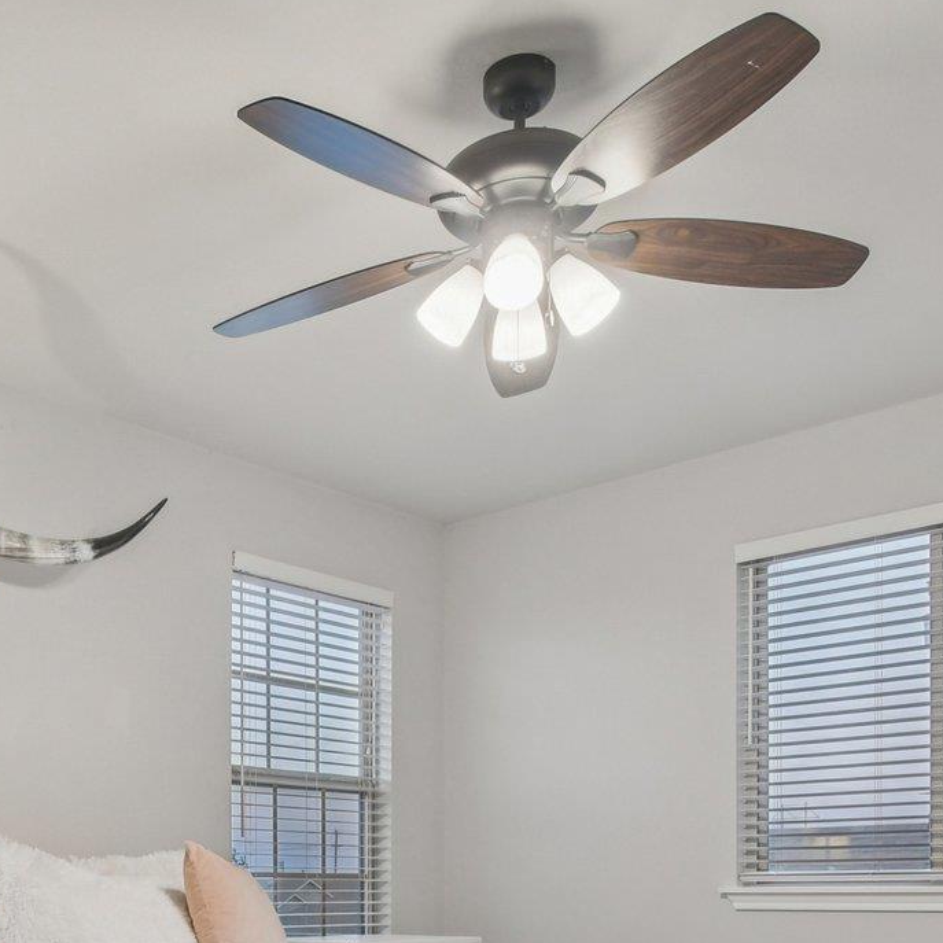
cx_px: 225
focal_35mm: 38
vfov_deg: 40.5
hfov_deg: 42.4
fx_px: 1171
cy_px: 853
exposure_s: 1/8
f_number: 8
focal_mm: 10
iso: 400
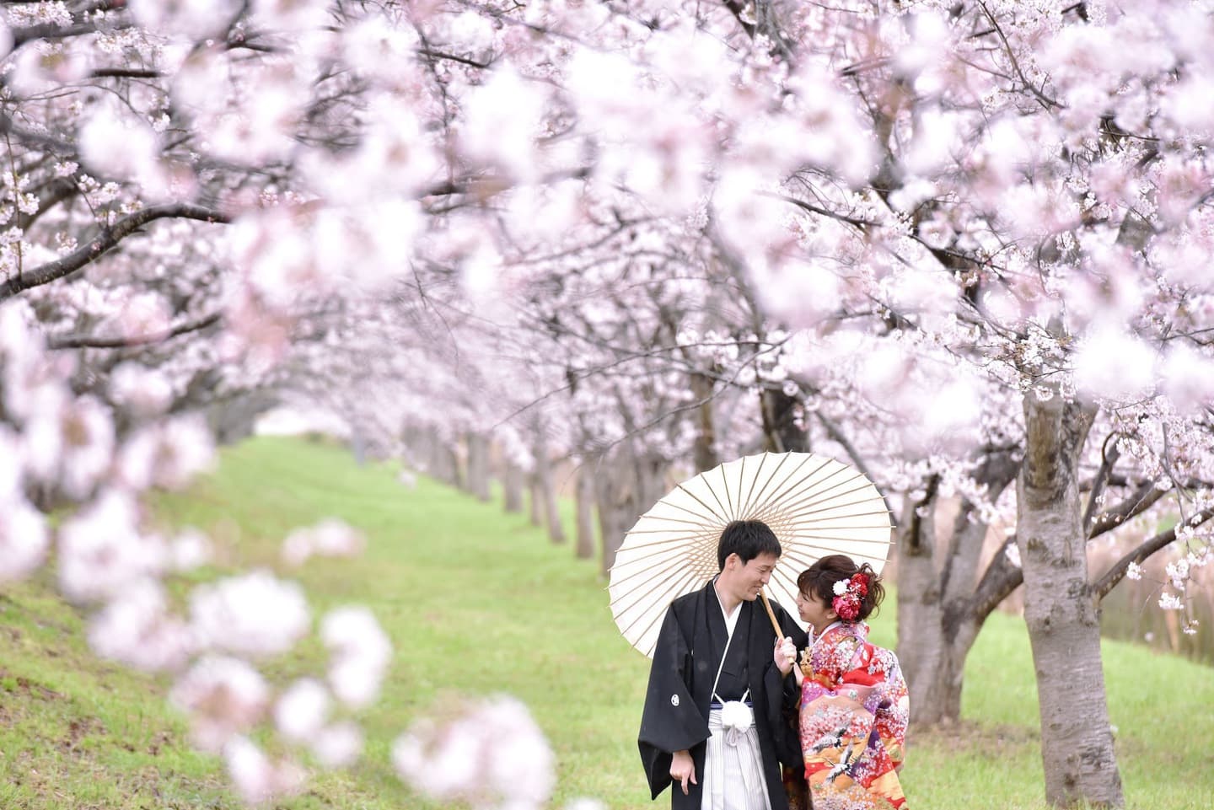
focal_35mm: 200
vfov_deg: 6.9
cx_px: 607
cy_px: 405
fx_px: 6746
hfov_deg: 10.3
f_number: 5.6
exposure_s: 1/500
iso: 2000
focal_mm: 200
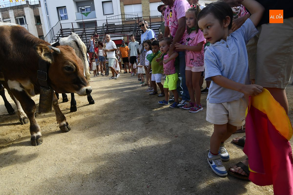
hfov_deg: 90.0
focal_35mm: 18
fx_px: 146
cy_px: 98
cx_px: 146
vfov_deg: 67.3
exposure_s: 1/400
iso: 400
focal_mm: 12
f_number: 9
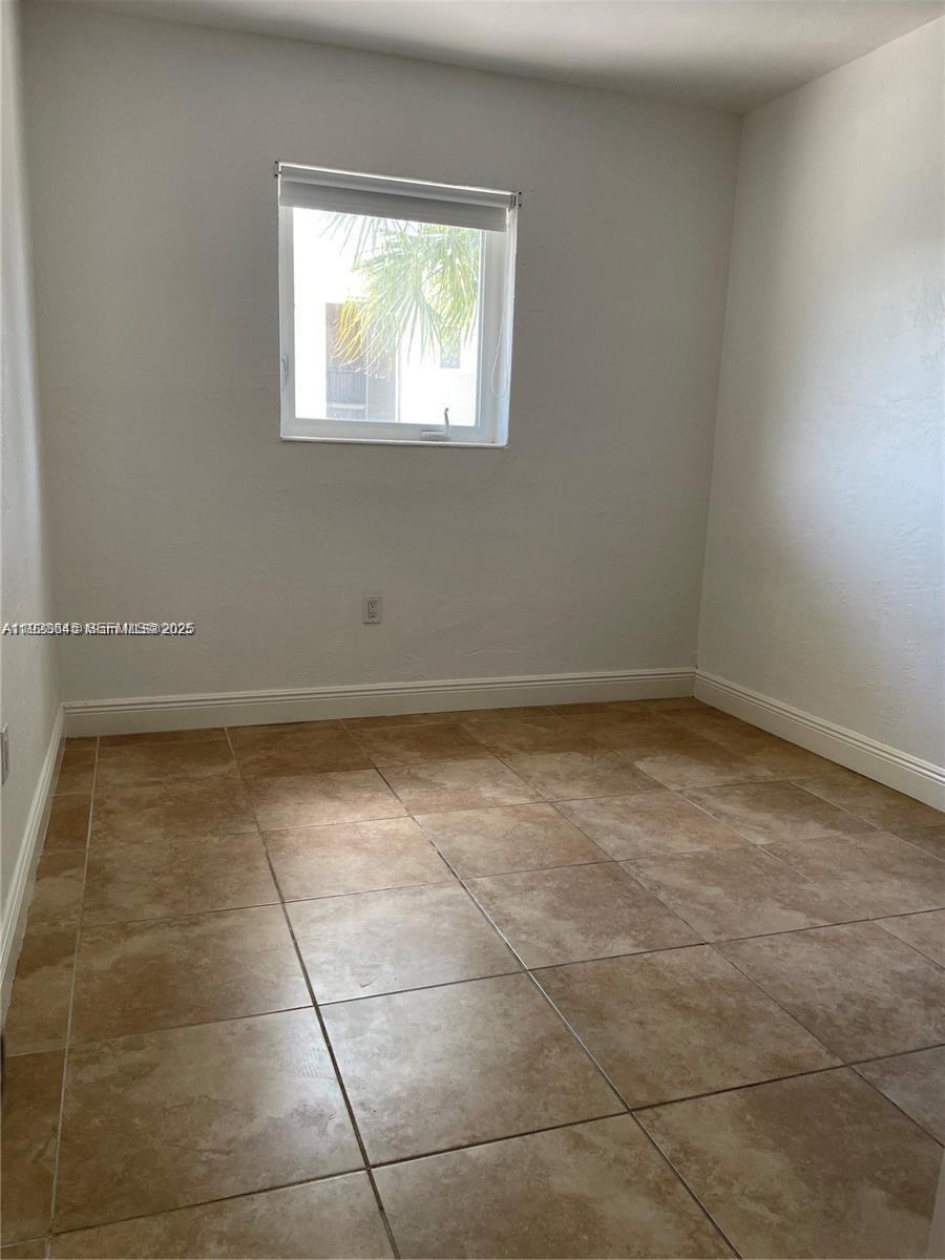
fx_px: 946
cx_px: 472
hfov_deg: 53.1
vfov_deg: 67.3
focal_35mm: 26
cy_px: 630
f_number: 1.6
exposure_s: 1/60
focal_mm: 4.2
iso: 64
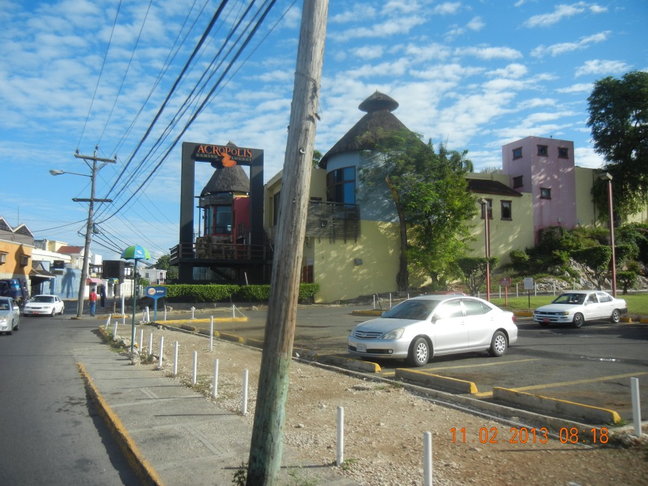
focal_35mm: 30
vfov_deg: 46.8
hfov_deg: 60.0
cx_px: 324
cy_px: 243
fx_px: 562
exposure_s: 1/387
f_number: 7
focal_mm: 5.4
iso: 160
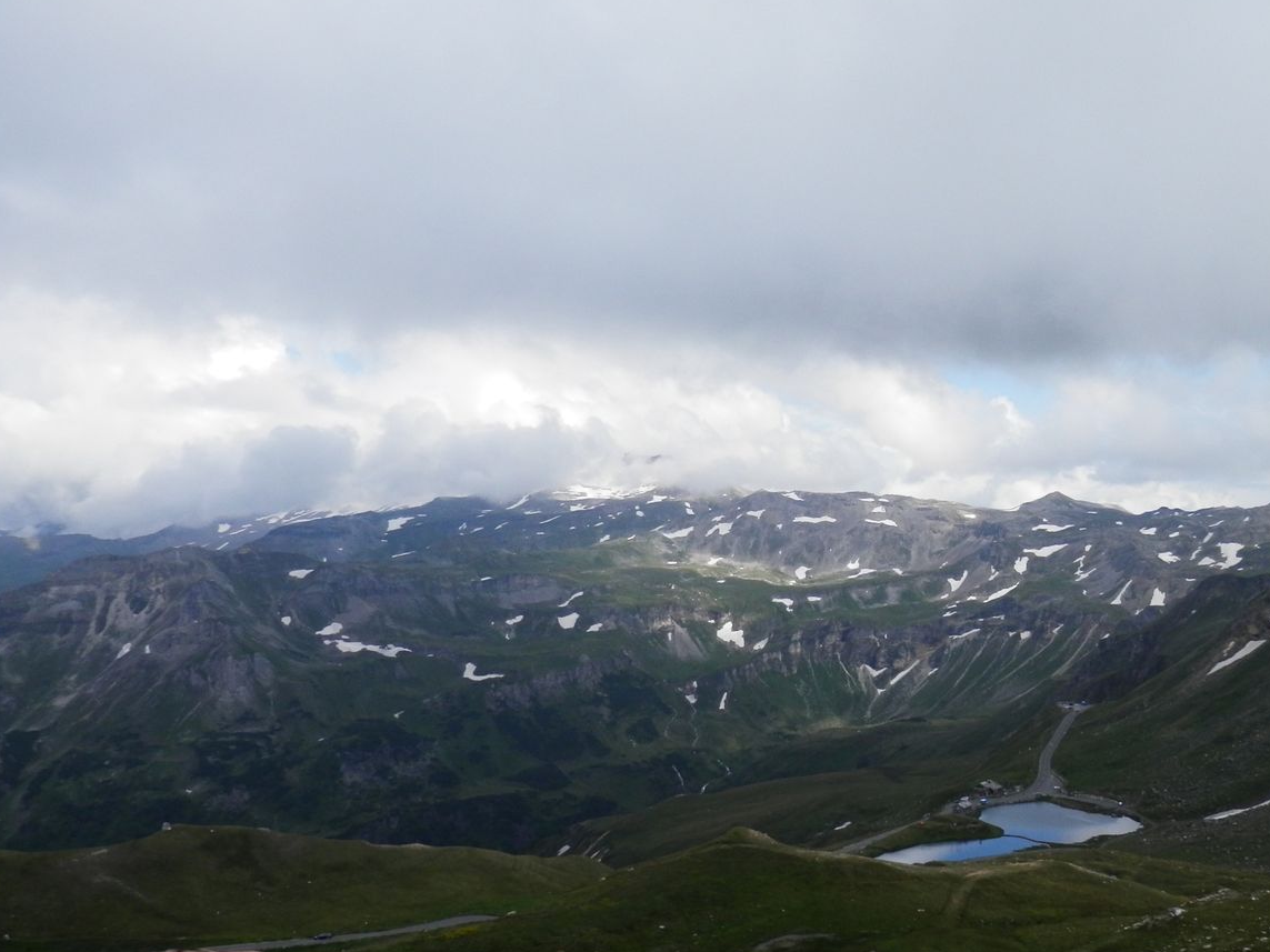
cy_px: 492
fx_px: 1284
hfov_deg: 51.5
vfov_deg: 40.7
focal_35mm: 35
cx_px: 859
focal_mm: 4.5
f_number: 8.7
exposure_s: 1/125
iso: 80
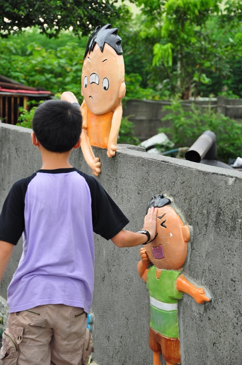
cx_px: 121
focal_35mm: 112
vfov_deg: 18.2
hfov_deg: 12.1
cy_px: 182
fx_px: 1138
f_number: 5.3
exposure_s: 1/125
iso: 640
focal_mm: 75
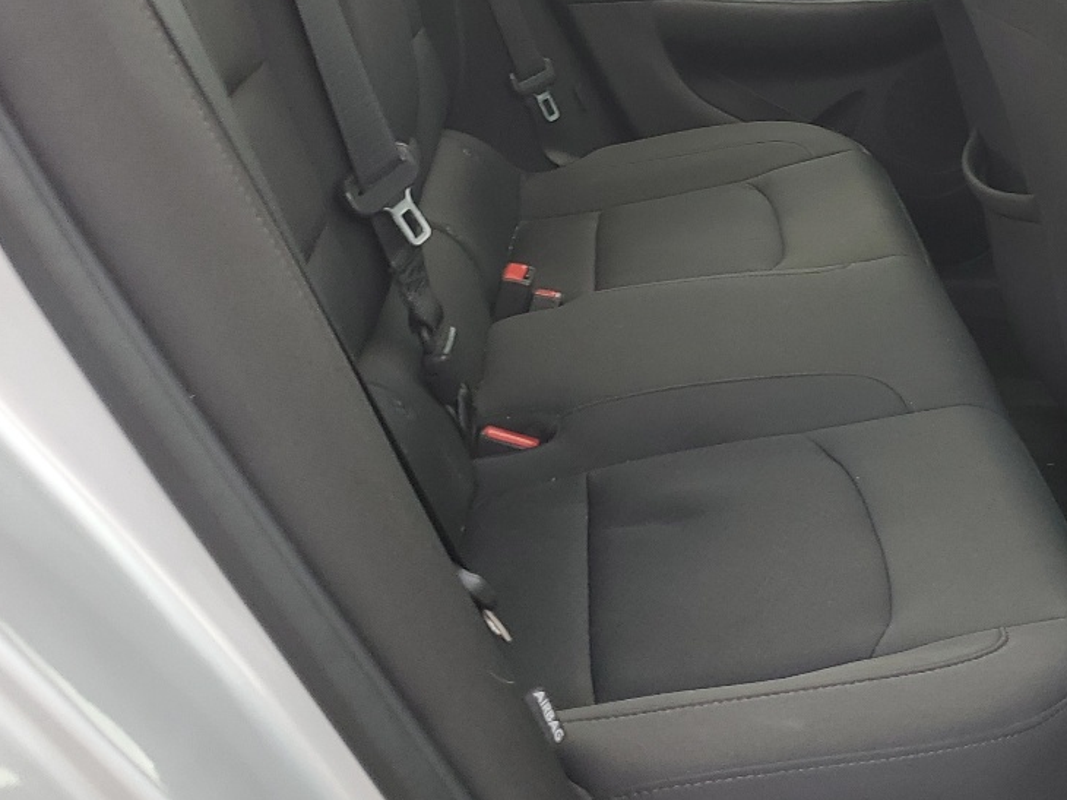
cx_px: 848
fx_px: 1756
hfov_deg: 32.9
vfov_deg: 25.4
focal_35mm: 57
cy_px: 209
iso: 50
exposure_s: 1/147
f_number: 1.5
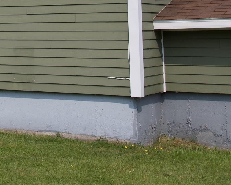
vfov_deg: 14.5
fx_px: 704
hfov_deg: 17.7
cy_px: -39
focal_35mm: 103
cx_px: -47
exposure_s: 1/320
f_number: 9
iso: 100
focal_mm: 20
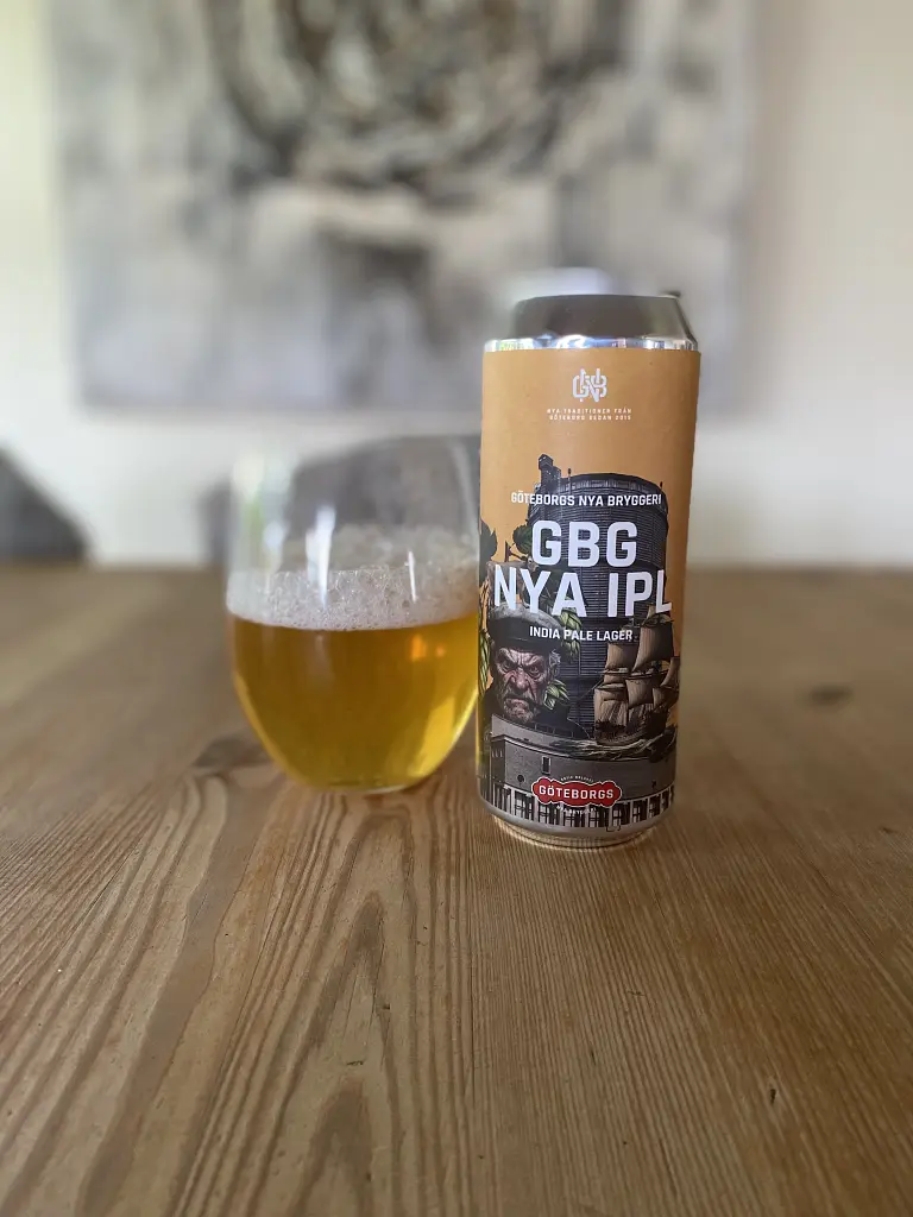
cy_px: 608
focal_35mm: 26
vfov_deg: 67.3
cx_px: 456
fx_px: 914
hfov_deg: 53.1
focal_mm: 4.25
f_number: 1.8
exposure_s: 1/60
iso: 200
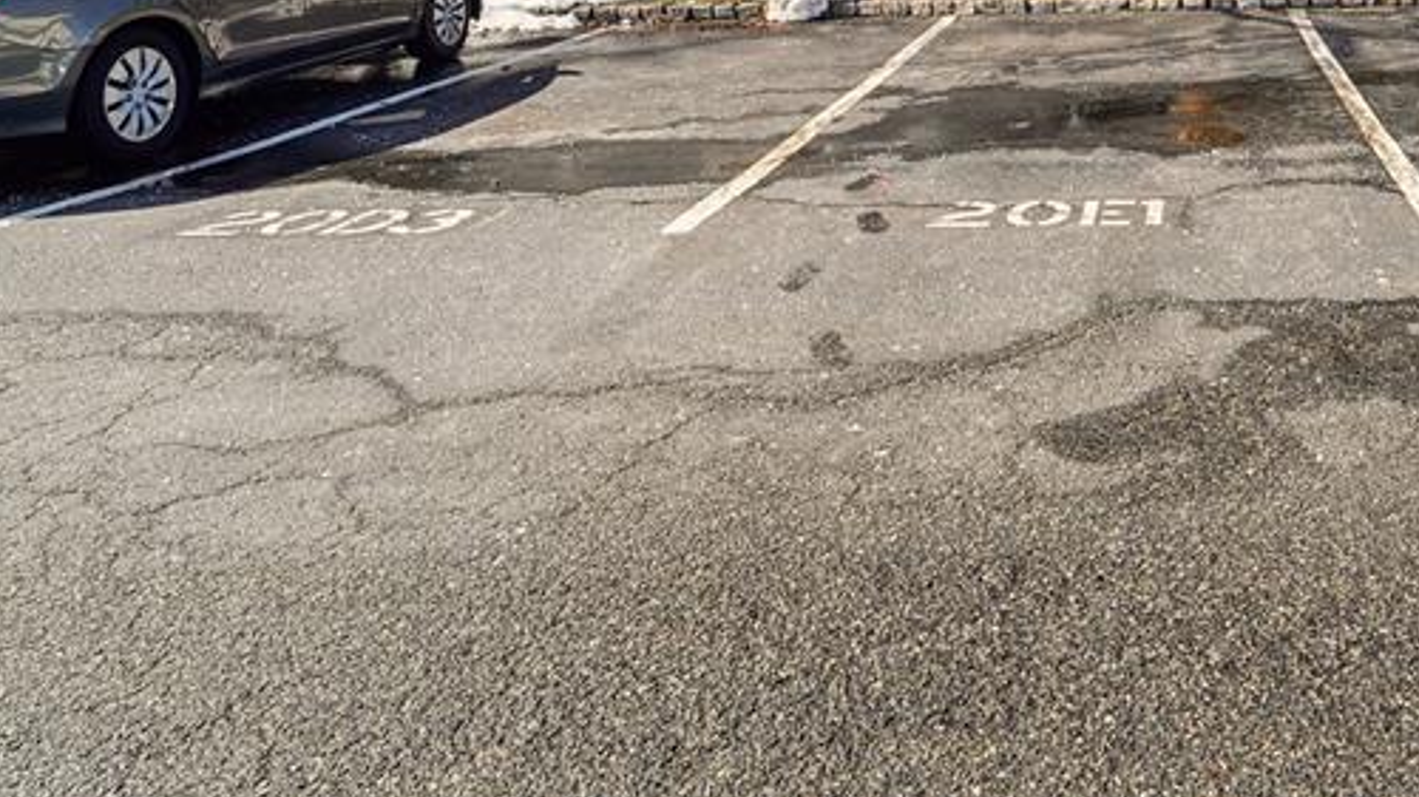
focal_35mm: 30
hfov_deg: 58.9
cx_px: 1152
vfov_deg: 33.4
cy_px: -99
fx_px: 1129
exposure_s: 1/320
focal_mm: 14
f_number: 8
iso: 400
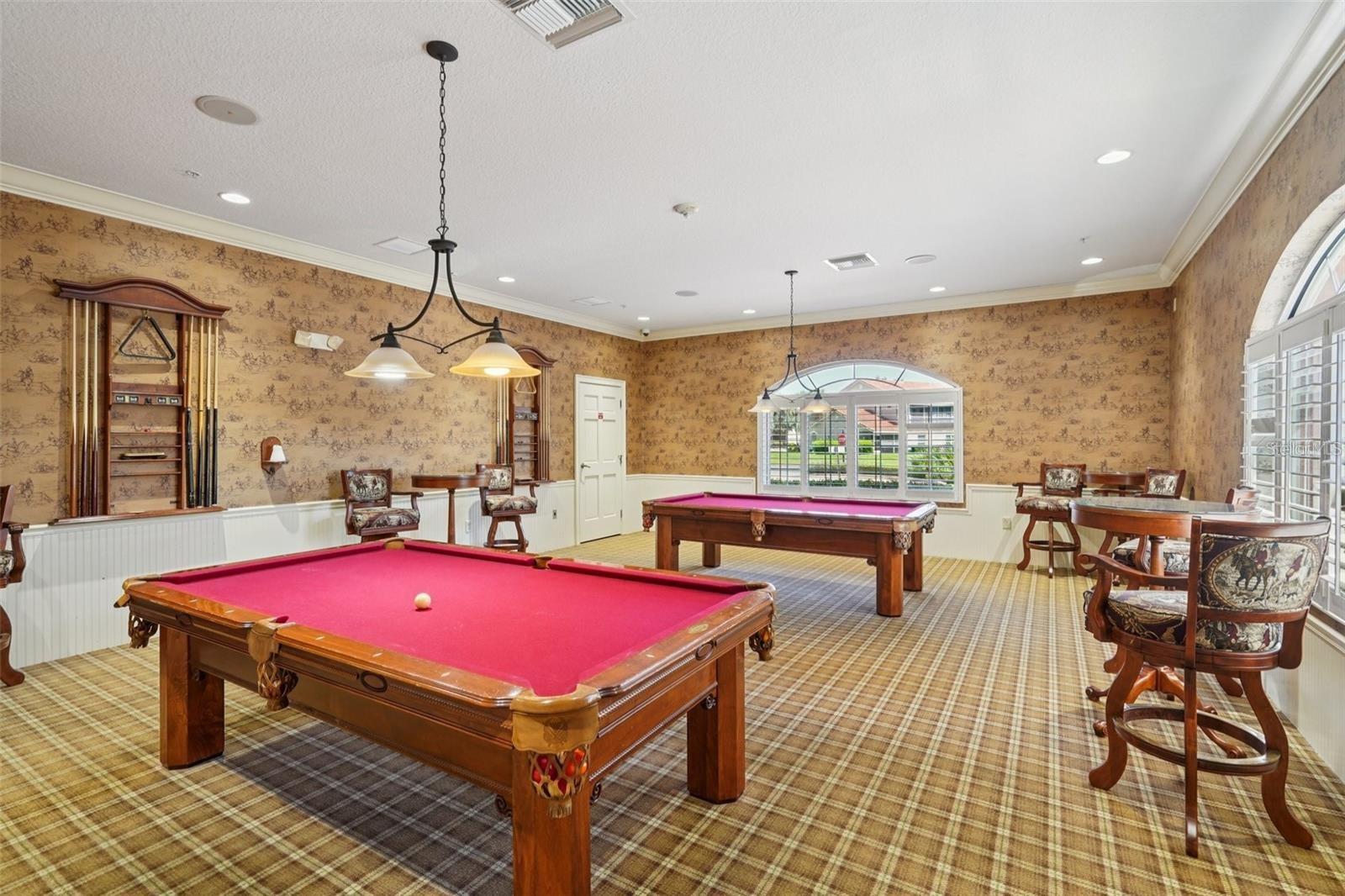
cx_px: 672
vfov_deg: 73.7
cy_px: 448
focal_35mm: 16
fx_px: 598
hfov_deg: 96.7
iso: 400
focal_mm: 16
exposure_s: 1/10
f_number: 8
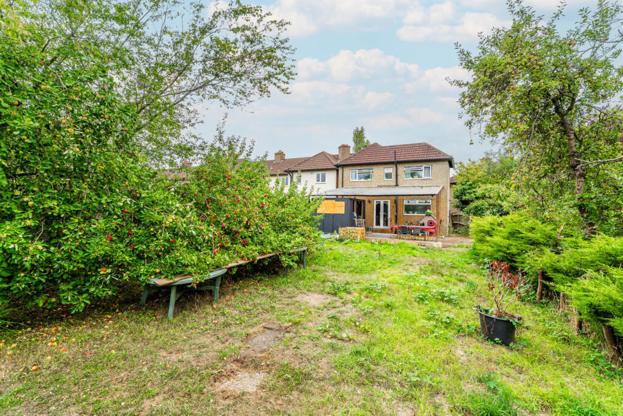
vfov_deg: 73.8
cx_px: 312
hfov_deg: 96.7
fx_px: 277
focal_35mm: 16
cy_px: 208
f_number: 8
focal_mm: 16
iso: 200
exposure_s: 1/50
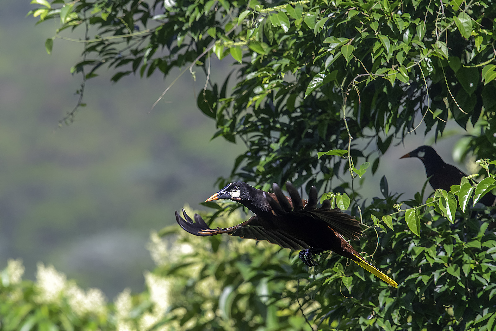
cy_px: 166
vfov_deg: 3.1
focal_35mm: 450
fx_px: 6200
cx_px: 248
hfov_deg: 4.6
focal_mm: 300
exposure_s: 1/2500
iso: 1800
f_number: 6.3
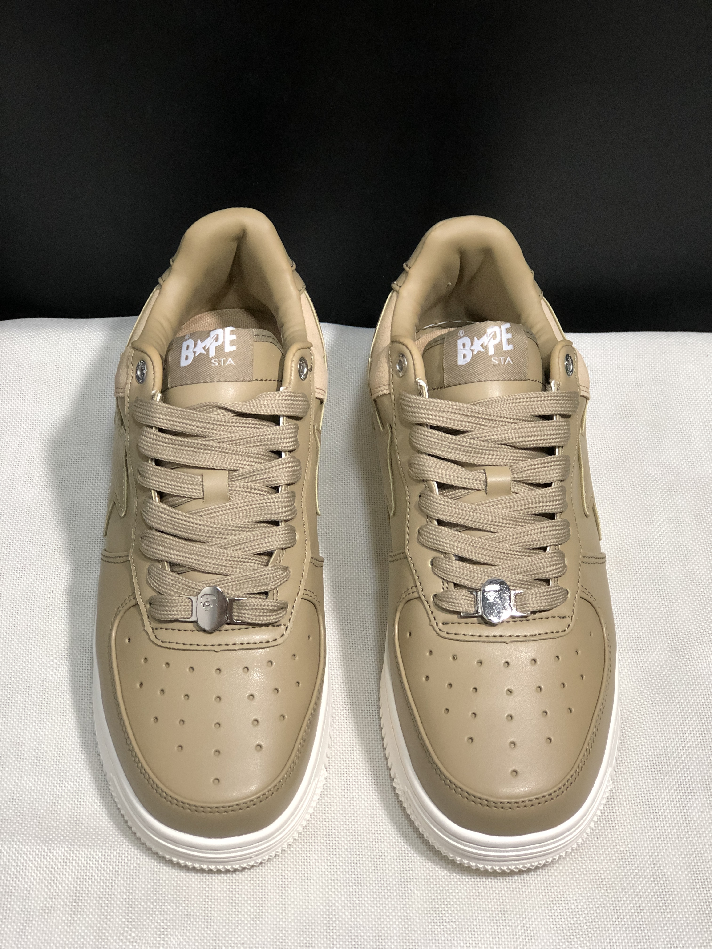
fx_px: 1563
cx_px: 356
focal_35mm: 57
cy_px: 474
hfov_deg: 25.7
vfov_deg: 33.8
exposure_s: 1/30
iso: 125
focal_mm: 6.6
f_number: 2.8
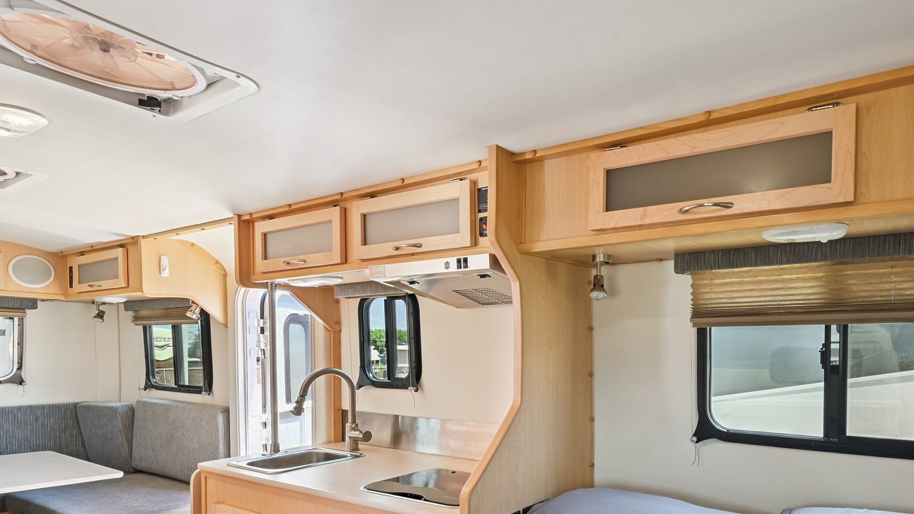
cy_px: 363
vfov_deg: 52.0
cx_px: 624
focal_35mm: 21
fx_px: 509
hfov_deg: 80.5
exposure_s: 1/15
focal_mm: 14
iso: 400
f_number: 11
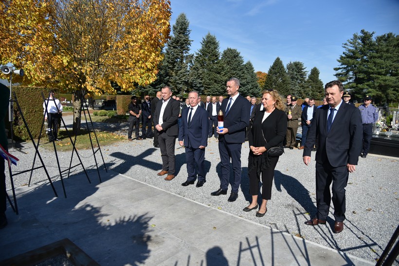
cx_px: 200
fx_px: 266
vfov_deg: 53.2
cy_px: 133
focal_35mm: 24
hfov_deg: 73.7
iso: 320
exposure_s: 1/3200
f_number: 4
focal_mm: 24
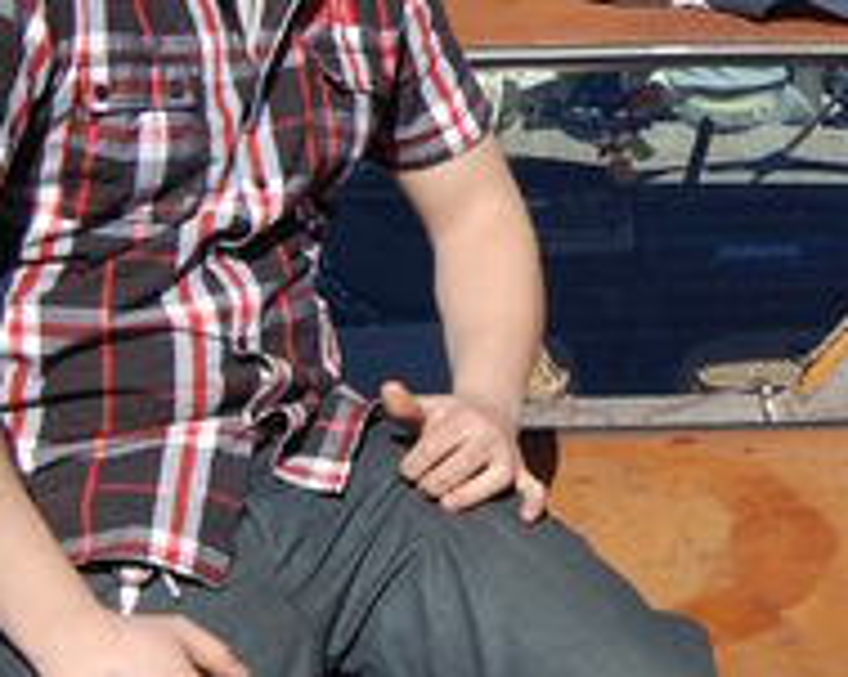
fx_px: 2749
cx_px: 731
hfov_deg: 17.3
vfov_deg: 14.0
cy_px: 179
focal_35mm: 110
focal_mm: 23
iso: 200
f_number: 9
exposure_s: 1/320
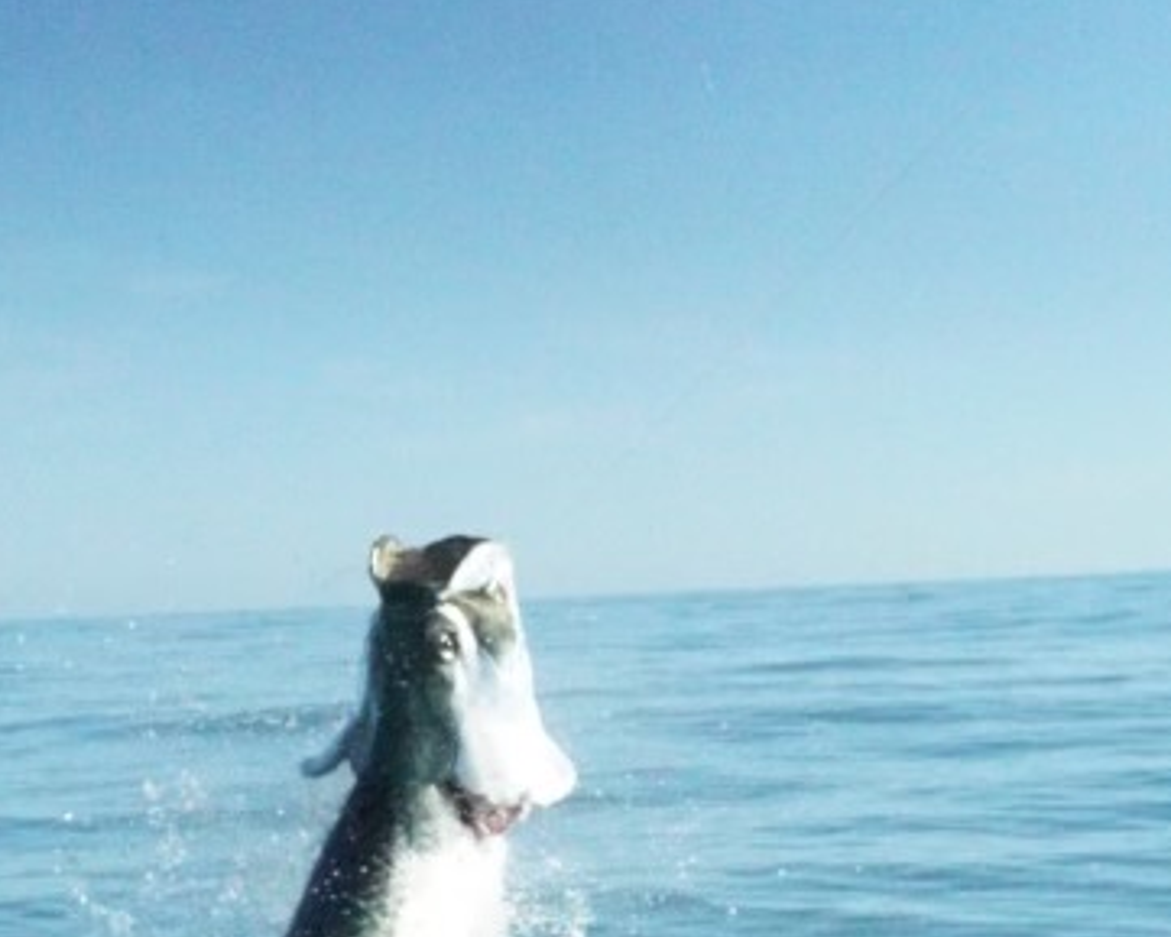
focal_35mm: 101
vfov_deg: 15.1
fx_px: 3501
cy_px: 804
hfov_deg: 18.9
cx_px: 298
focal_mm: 48
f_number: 20
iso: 51200
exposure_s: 1/8000
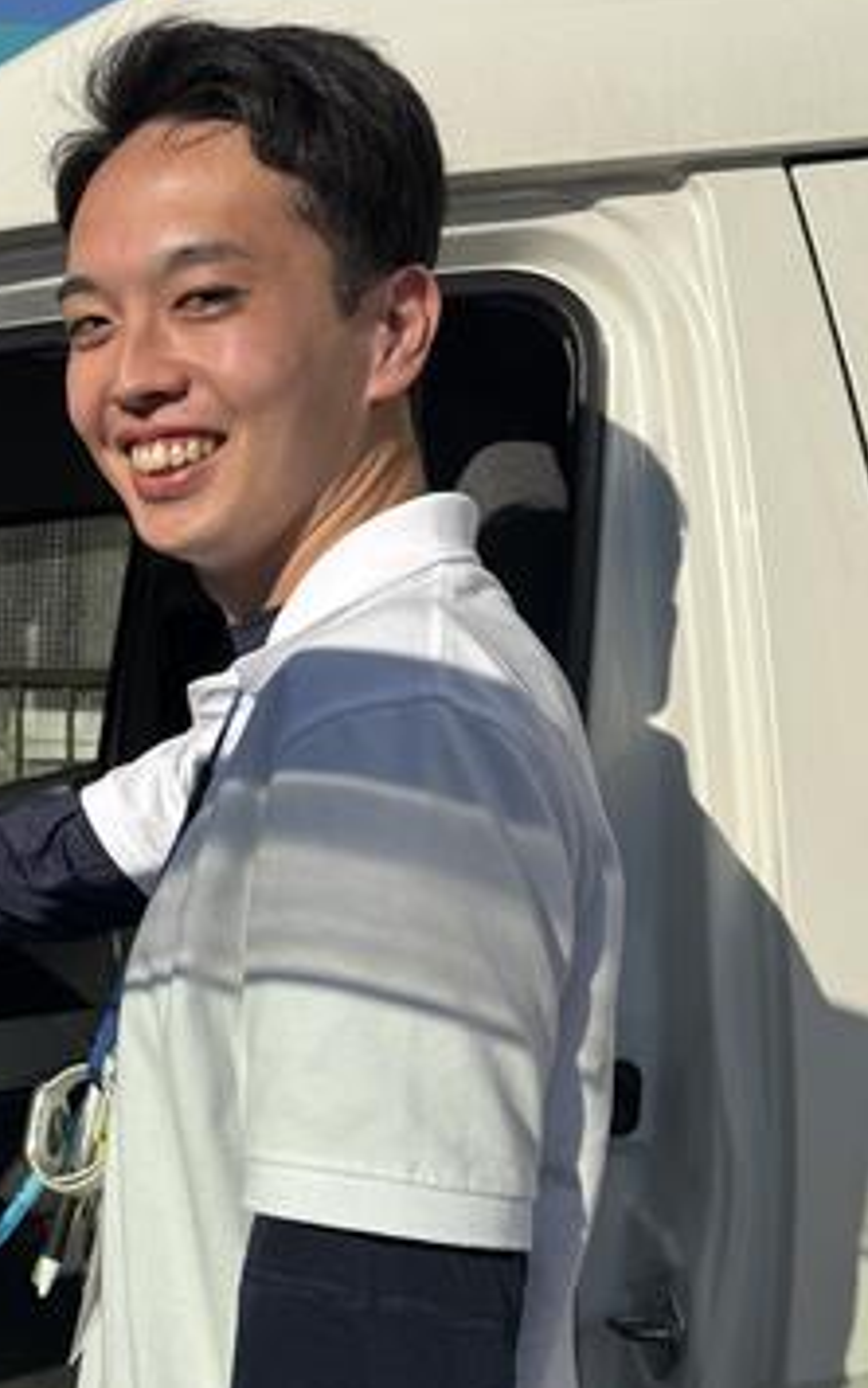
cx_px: -16
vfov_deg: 46.2
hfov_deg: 28.0
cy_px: 696
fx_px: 1627
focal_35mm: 43
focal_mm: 6.76
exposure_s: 1/6173
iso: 80
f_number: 1.78
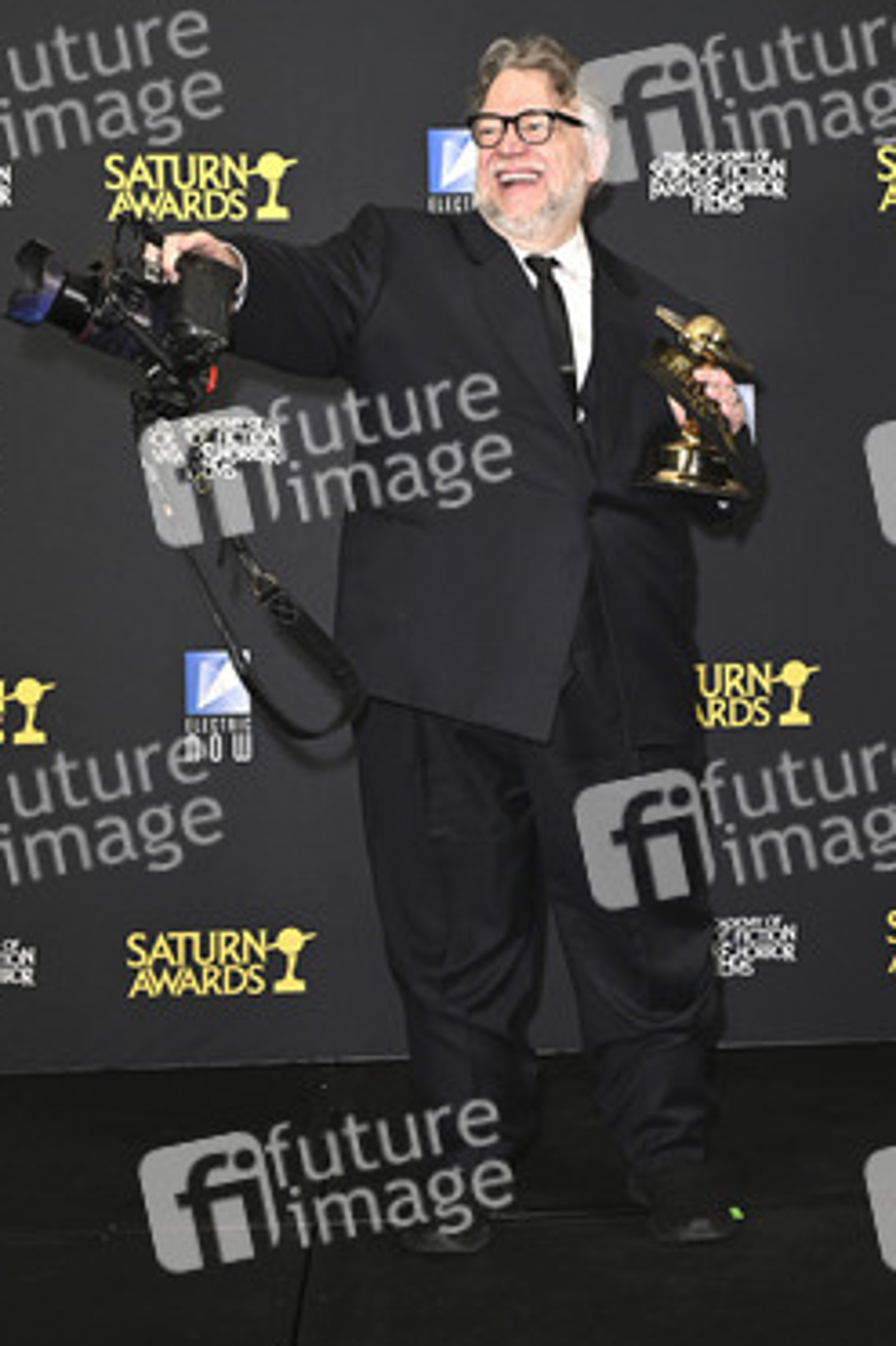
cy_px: 642
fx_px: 1532
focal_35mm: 41
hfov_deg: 32.6
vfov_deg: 47.4
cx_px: 432
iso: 2000
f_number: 5
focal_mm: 38
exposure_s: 1/320
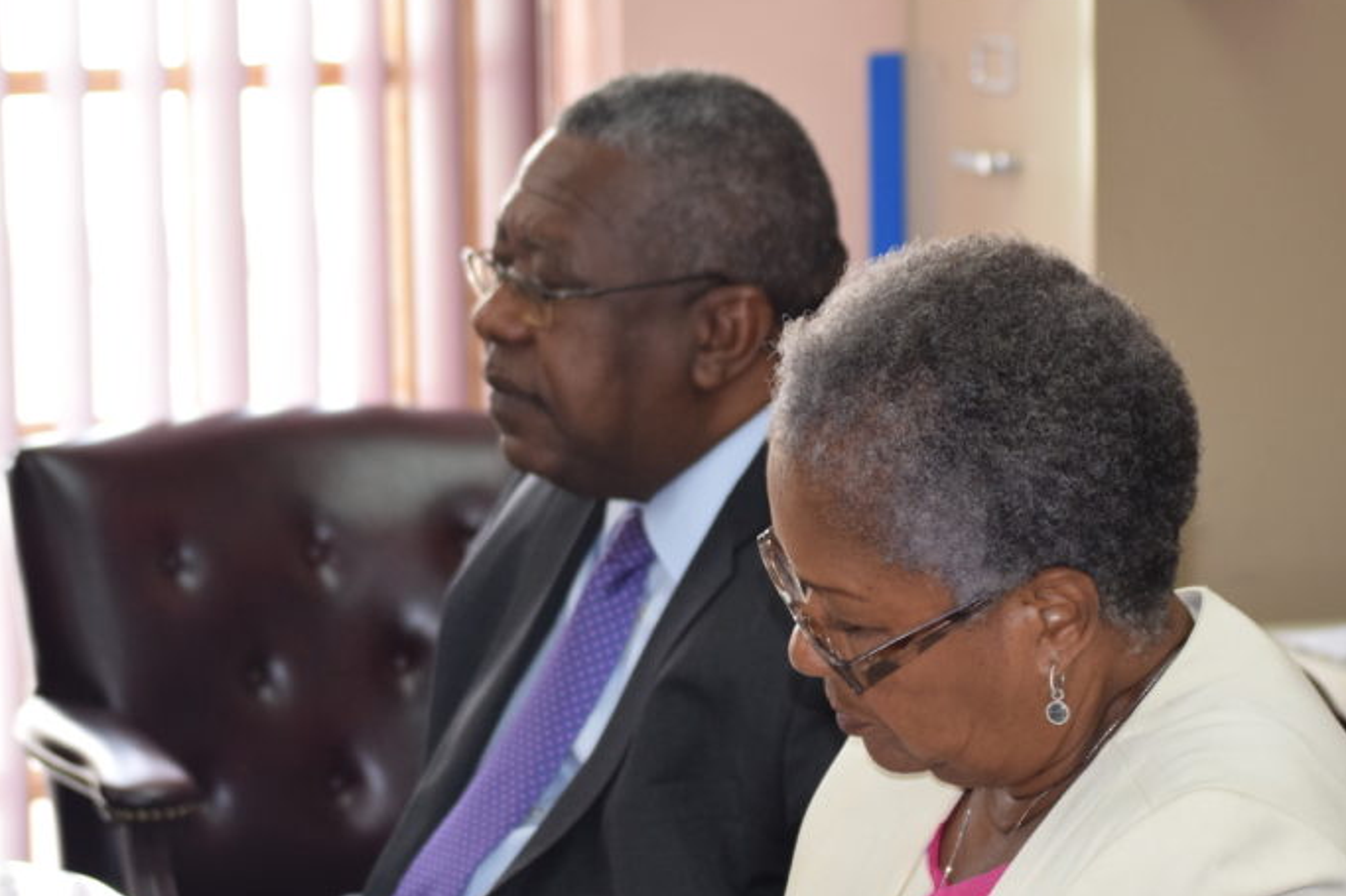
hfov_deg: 13.4
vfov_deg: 9.0
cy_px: 566
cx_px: 814
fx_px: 5719
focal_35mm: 153
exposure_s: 1/125
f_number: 5.6
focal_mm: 68
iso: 800
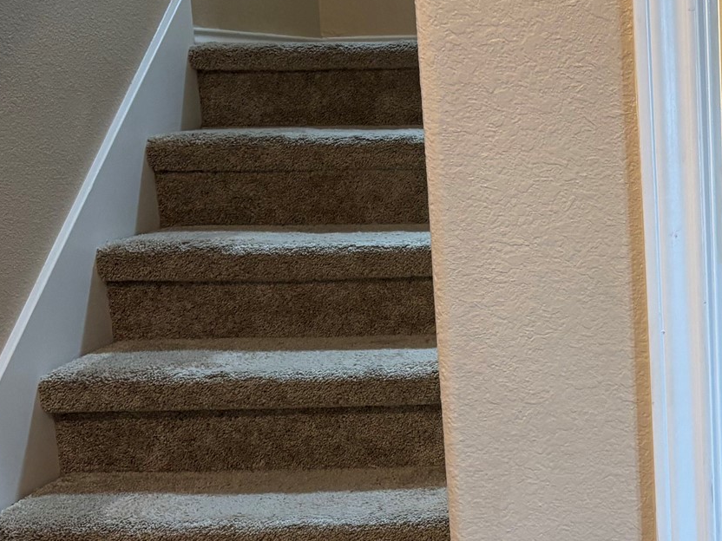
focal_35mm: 64
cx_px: 737
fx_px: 1335
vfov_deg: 22.9
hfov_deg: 28.3
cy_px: 292
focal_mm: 5.96
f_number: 1.6
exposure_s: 1/60
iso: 160
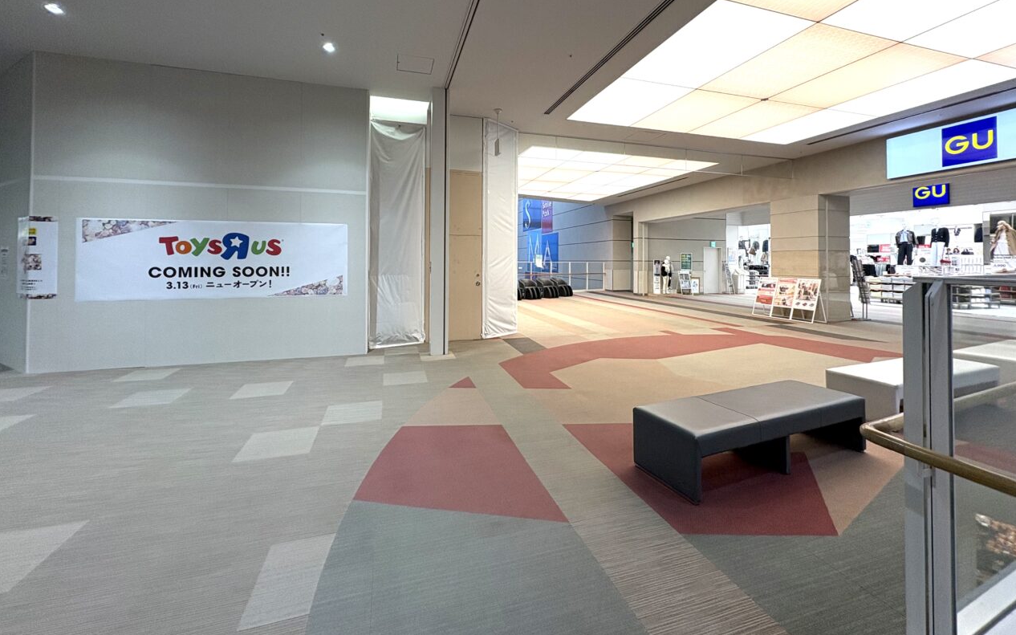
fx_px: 415
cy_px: 254
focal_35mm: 15
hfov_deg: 101.5
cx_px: 510
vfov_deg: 74.0
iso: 100
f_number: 2.2
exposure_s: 1/118
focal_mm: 2.22
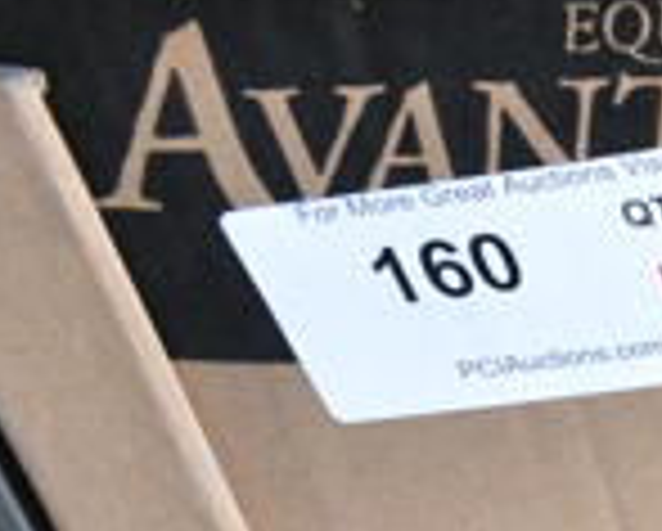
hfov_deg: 15.1
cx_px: 1288
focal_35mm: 105
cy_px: 770
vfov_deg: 13.9
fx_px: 2060
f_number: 9
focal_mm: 18
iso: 6400
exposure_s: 1/320
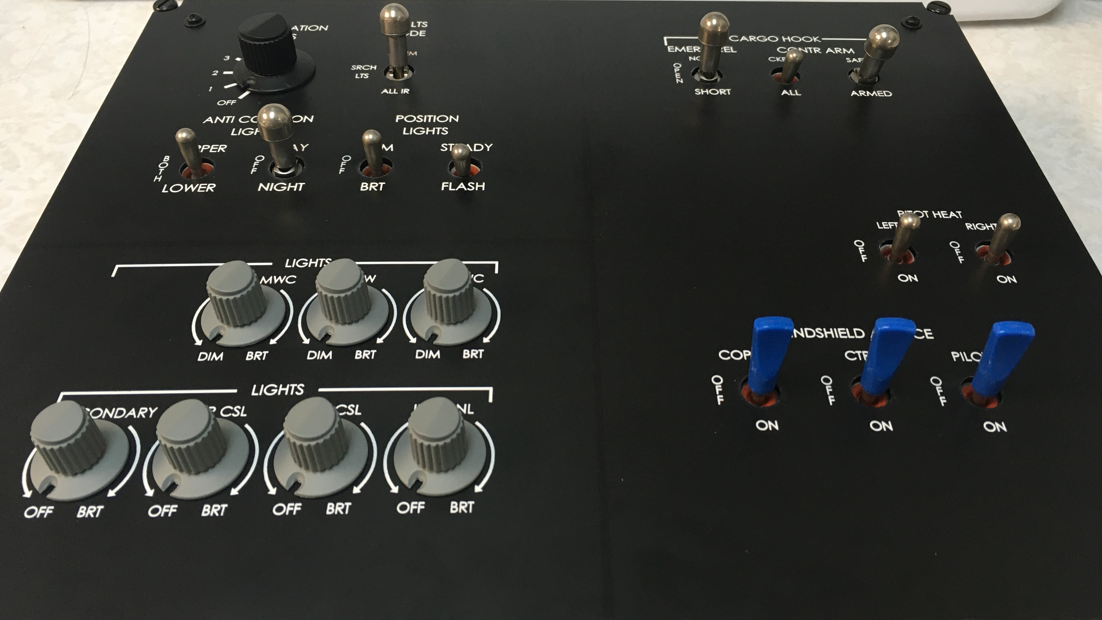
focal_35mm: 32
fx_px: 935
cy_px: 243
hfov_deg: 61.0
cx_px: 555
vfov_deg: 36.5
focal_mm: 4.15
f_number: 2.2
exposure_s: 1/30
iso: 80
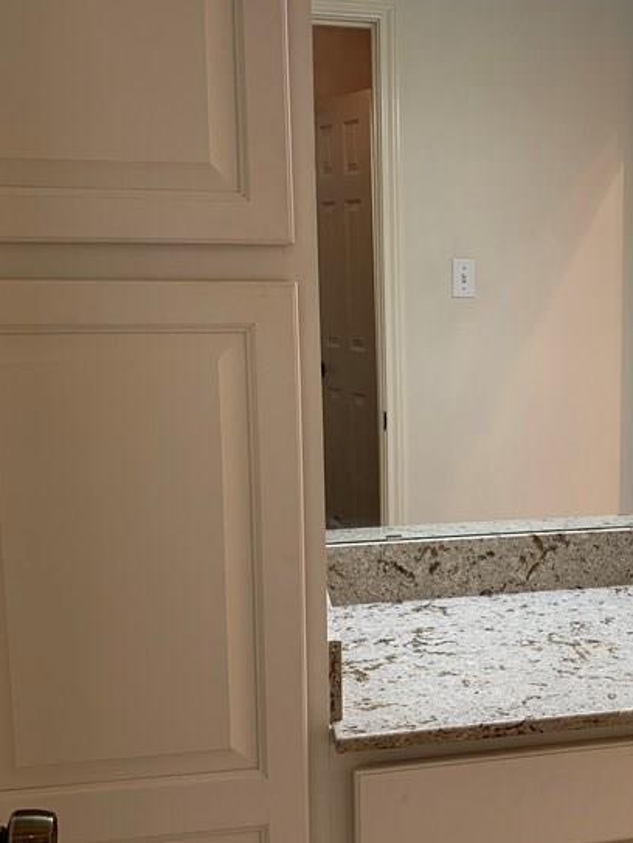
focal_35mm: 49
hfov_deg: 28.6
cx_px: 568
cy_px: 460
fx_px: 1193
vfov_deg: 38.9
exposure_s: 1/120
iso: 40
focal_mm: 4.25
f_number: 1.8
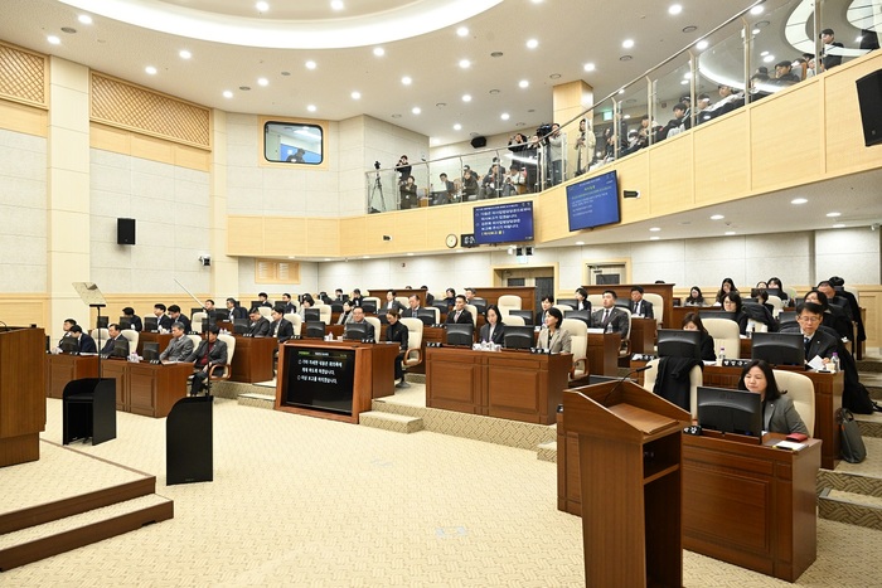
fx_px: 588
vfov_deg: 53.2
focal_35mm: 24
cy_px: 294
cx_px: 441
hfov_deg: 73.7
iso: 4000
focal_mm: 24
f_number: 7.1
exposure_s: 1/125
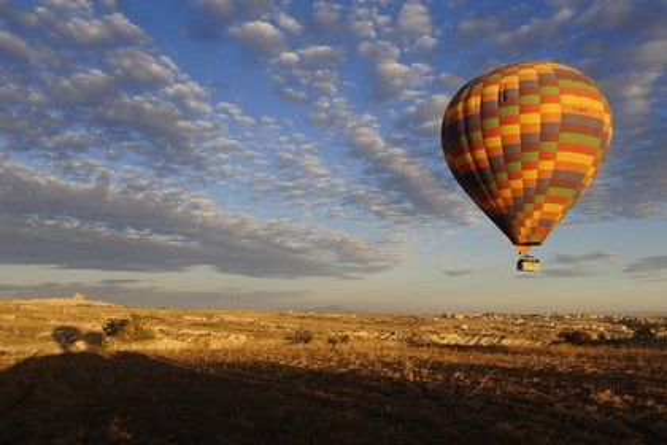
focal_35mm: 32
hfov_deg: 58.7
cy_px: 222
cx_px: 334
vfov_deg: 41.1
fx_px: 593
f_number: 7.1
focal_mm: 32
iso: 200
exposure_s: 1/250
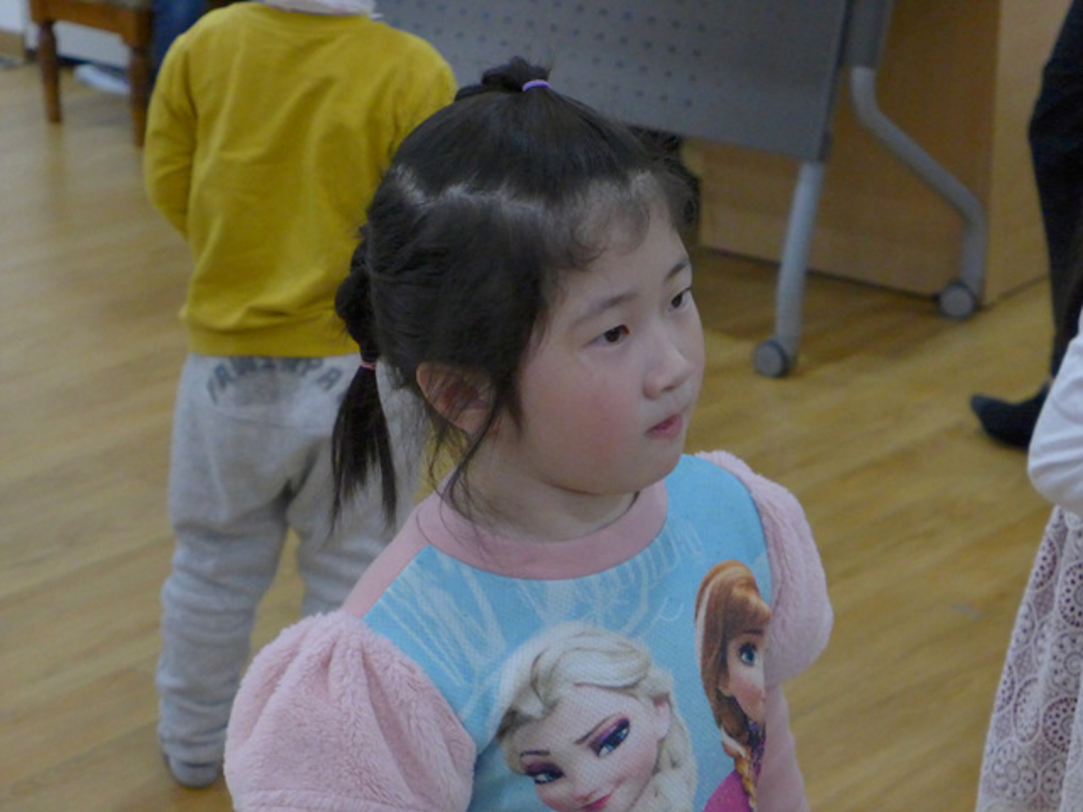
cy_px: 406
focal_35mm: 90
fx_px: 2816
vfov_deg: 16.4
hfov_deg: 21.8
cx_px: 542
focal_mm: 17.7
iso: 1250
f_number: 2.3
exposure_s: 1/500
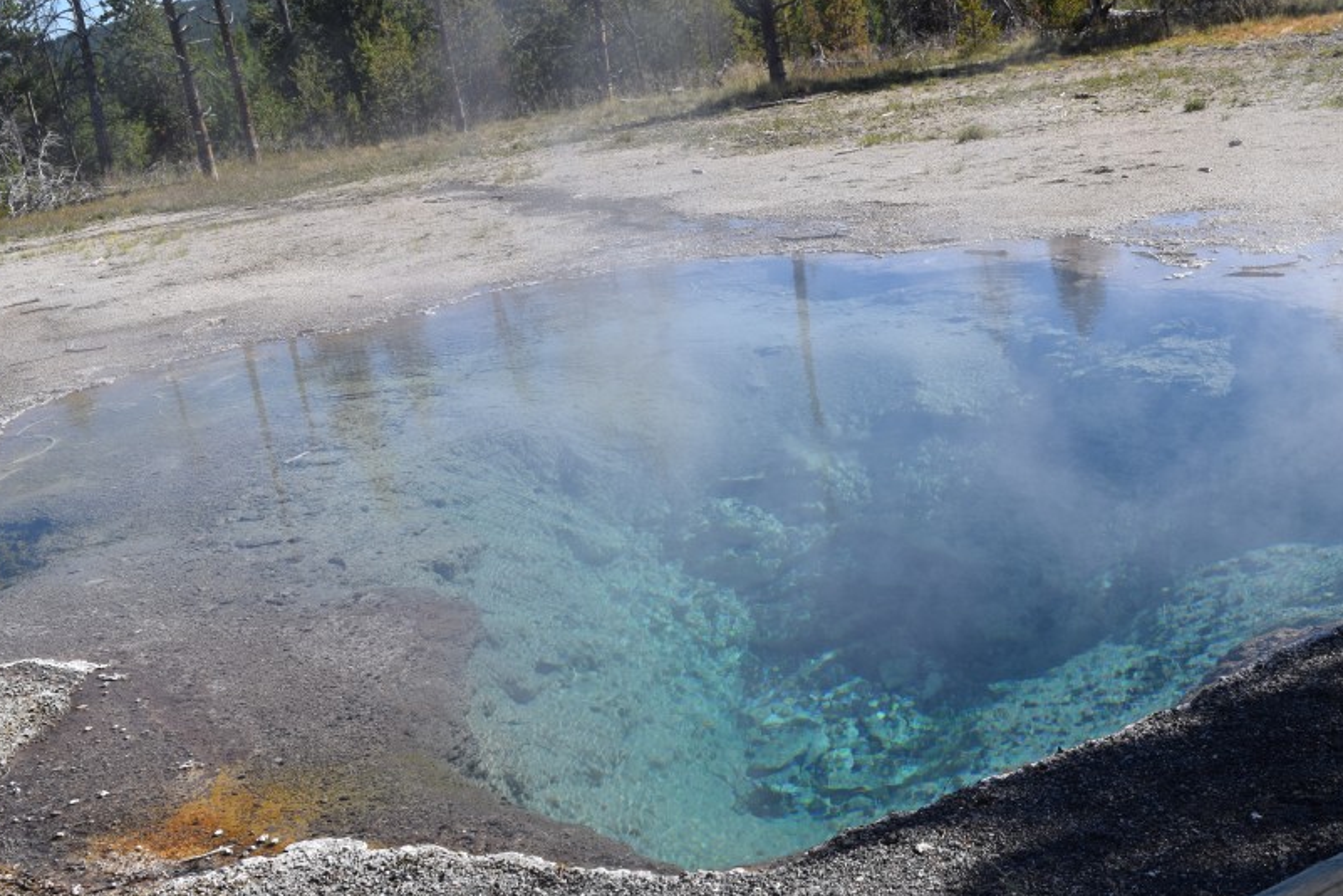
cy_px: 515
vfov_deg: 29.2
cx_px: 810
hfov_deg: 42.5
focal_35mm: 46
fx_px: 1716
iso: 200
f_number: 9
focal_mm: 24
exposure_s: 1/320
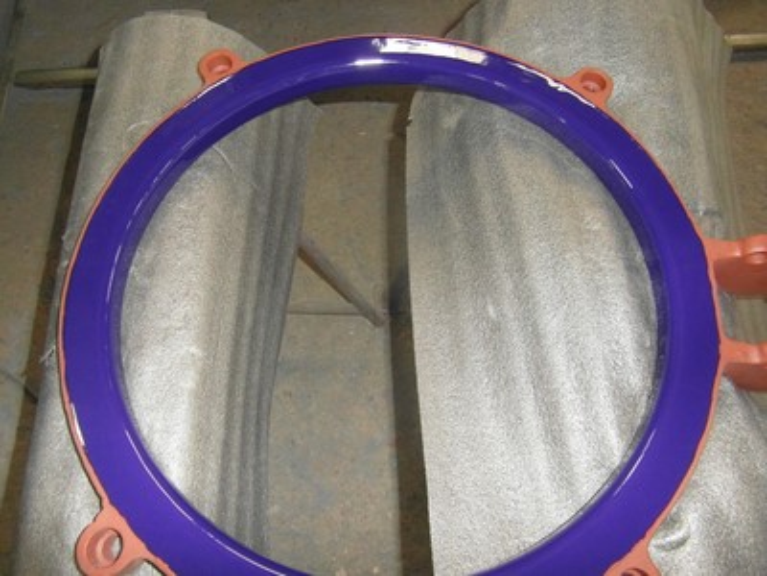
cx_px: 384
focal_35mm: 24
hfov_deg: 71.6
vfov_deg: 56.8
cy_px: 288
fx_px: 532
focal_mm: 4
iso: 320
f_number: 3.2
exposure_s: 1/30
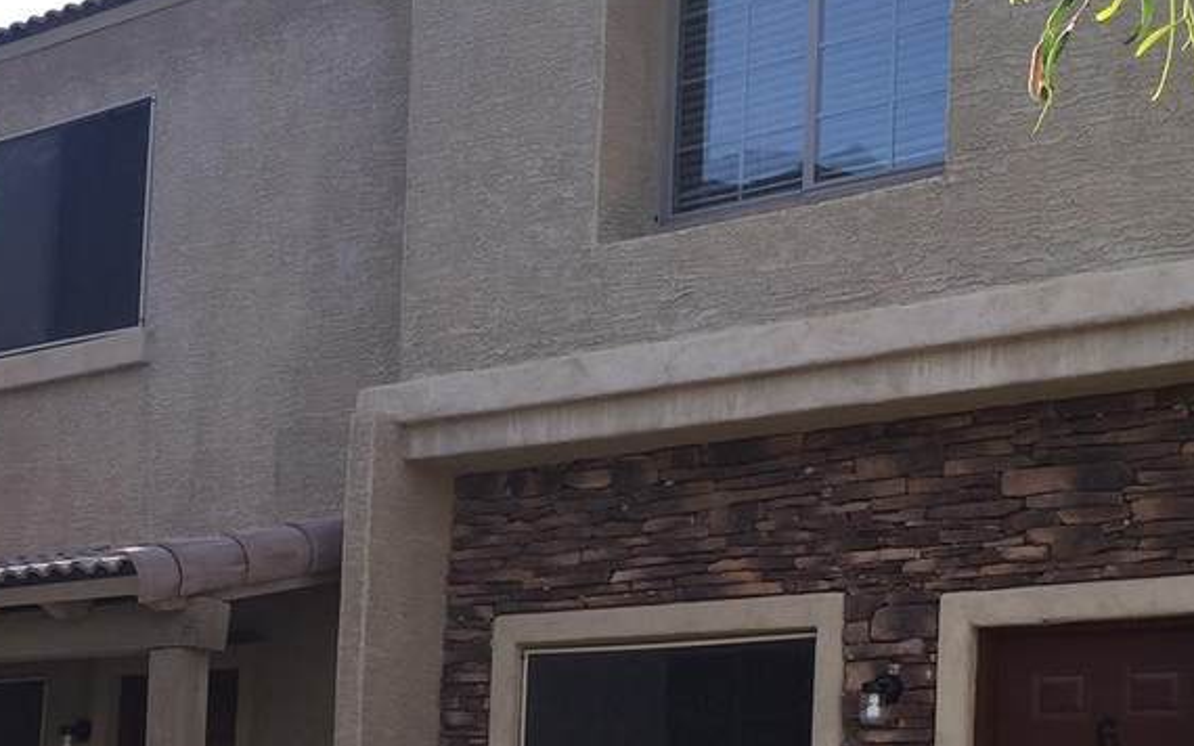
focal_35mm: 69
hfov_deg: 29.8
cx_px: 675
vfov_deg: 18.6
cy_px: 645
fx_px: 2245
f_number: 2.2
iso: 32
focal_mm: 4.15
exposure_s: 1/557
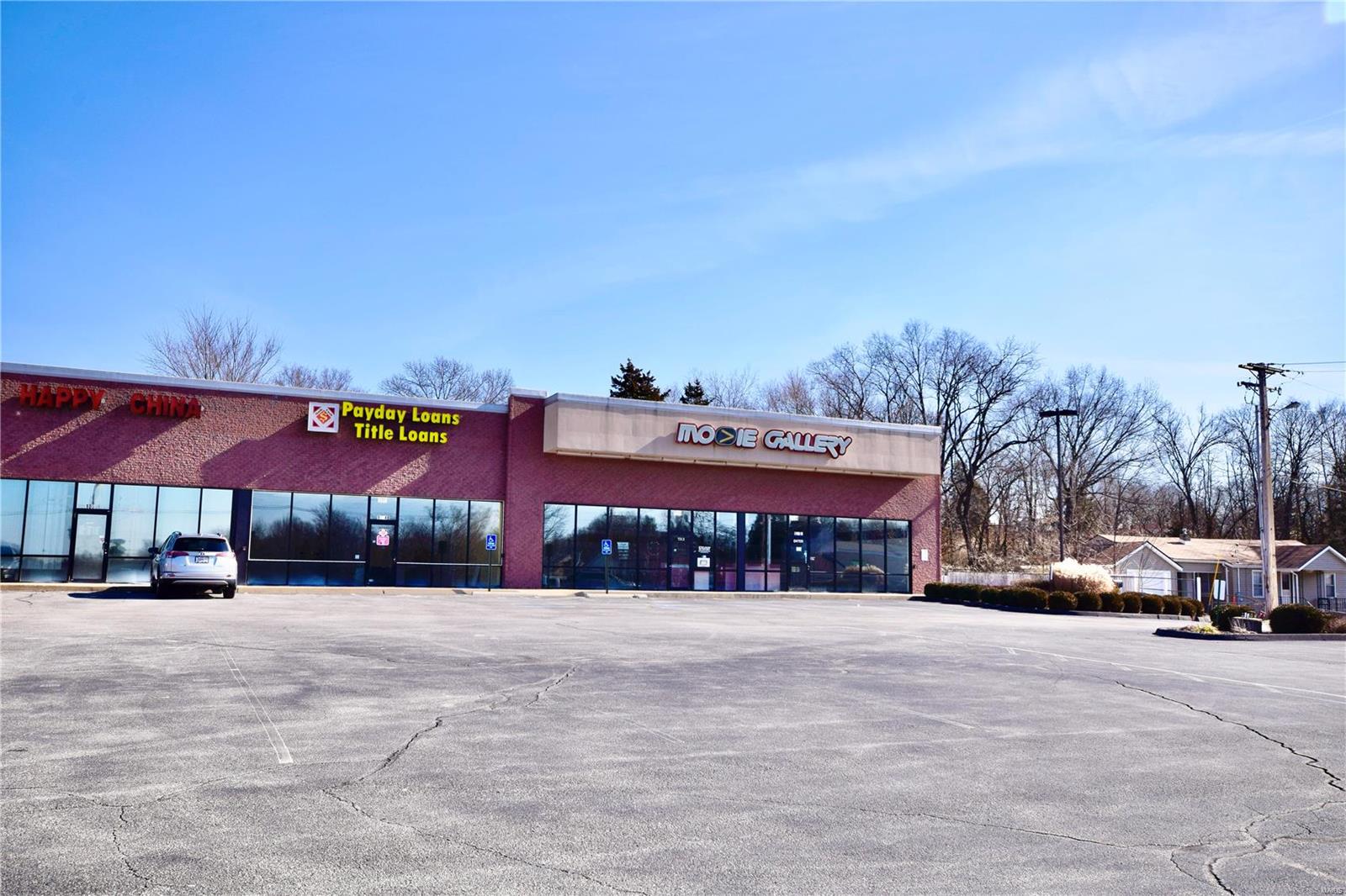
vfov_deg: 43.6
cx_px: 673
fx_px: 1121
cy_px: 448
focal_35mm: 30
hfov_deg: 61.9
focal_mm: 20
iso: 400
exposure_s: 1/400
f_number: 11
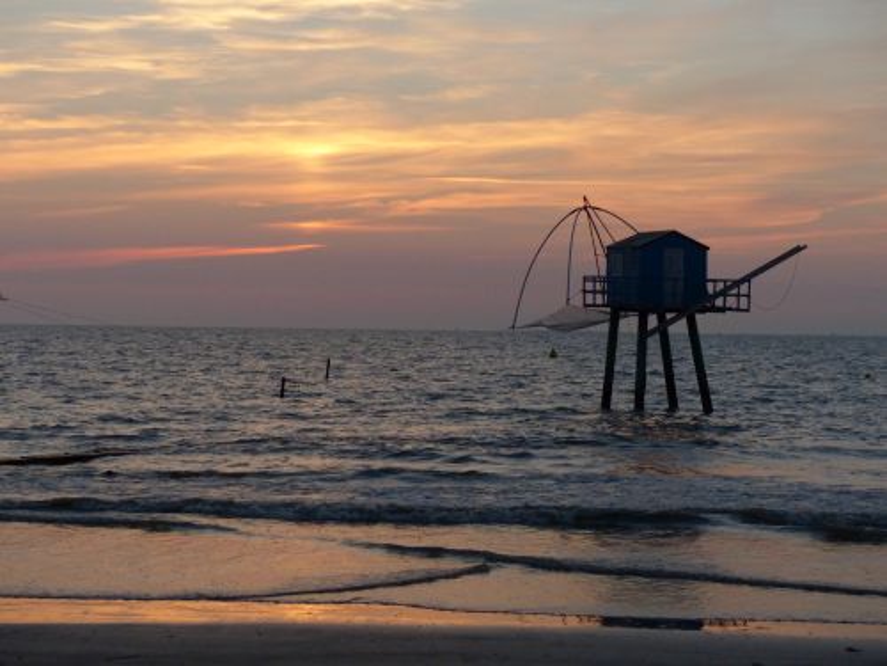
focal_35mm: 81
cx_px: 444
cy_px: 333
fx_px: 2076
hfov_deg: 24.1
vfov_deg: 18.2
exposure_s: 1/1000
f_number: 2.8
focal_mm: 14.5
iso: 400
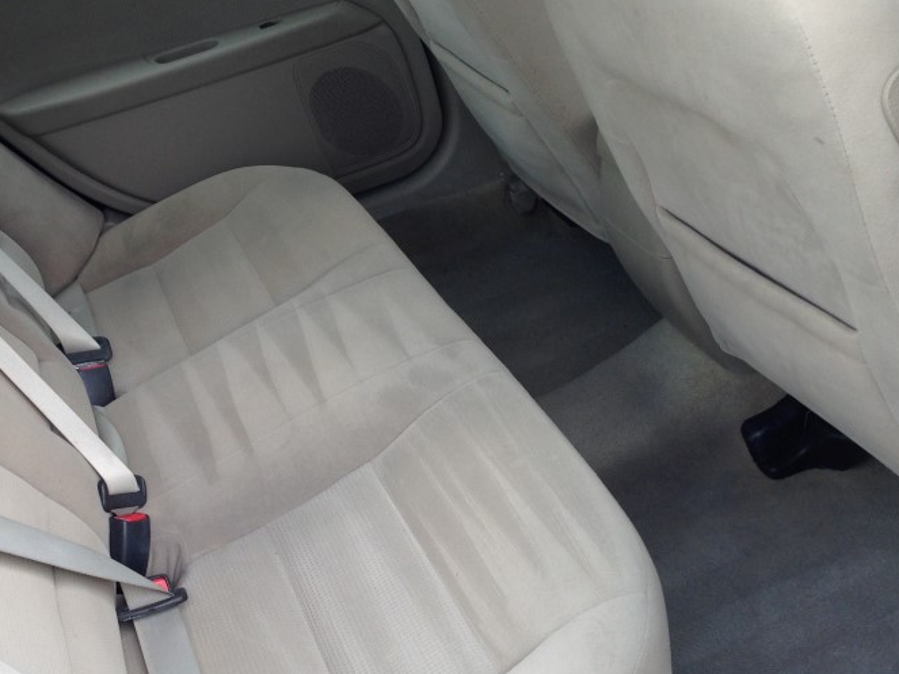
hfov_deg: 37.3
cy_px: 359
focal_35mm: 51
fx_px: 1324
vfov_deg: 28.5
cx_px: 334
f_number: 2.4
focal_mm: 4.12
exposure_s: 1/131
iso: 50
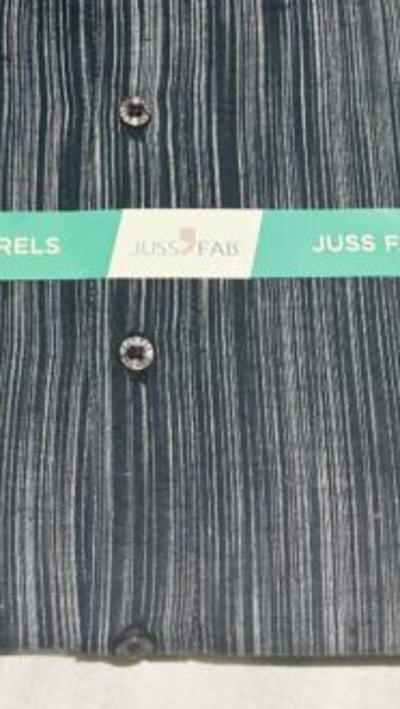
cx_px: 132
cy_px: 164
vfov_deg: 22.4
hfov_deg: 12.9
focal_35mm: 94
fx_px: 1770
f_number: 1.78
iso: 200
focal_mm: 6.86
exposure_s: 1/40
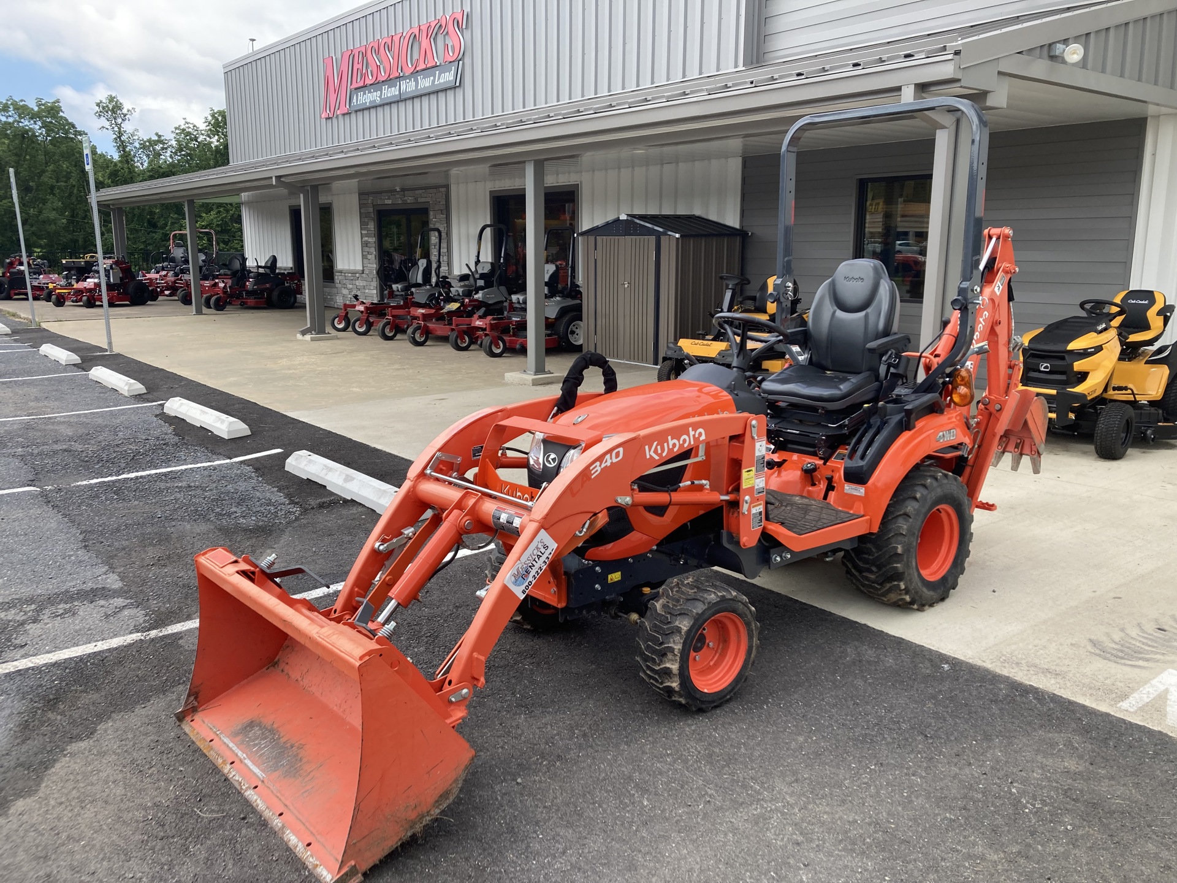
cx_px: 588
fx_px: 952
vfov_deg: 49.7
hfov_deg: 63.4
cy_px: 442
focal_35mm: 28
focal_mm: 3.99
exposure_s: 1/607
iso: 20
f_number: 1.8
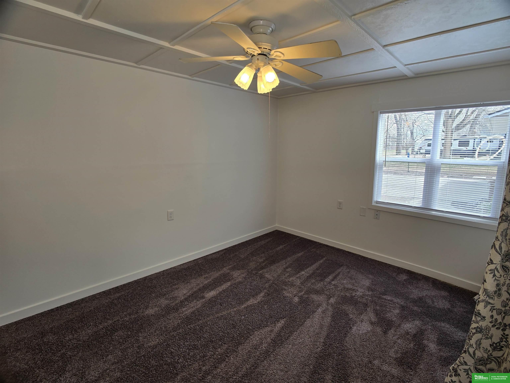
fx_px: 339
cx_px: 255
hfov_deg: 73.9
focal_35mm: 23
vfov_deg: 58.9
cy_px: 192
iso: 32
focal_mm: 6.3
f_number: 1.7
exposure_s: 1/120
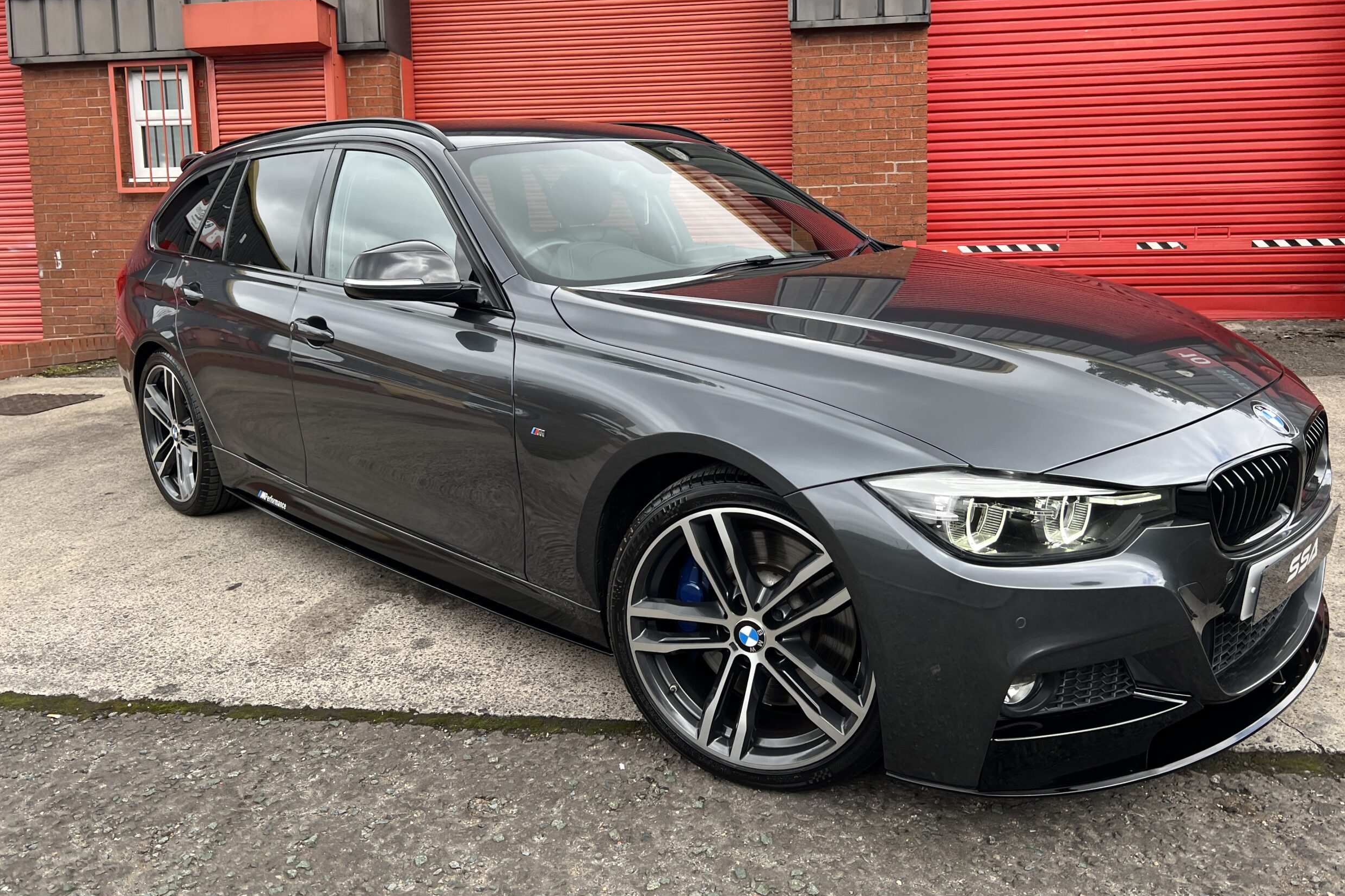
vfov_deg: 46.3
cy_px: 389
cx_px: 696
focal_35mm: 28
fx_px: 1046
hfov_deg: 65.5
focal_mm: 5.7
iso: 50
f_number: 1.5
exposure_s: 1/873
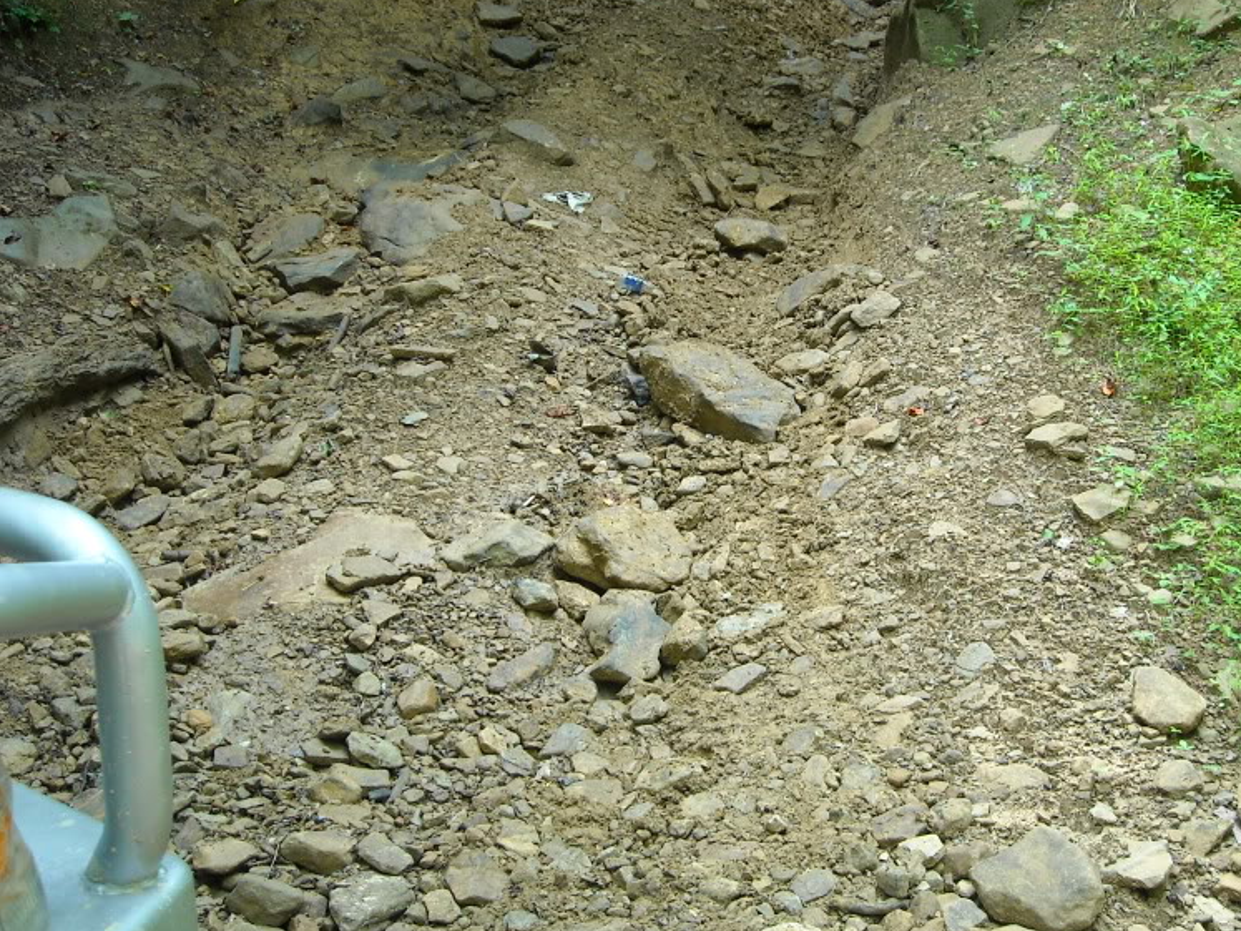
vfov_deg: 30.1
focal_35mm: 48
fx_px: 1721
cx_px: 796
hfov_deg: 39.3
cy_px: 337
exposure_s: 1/60
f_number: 2.8
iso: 84
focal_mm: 5.7
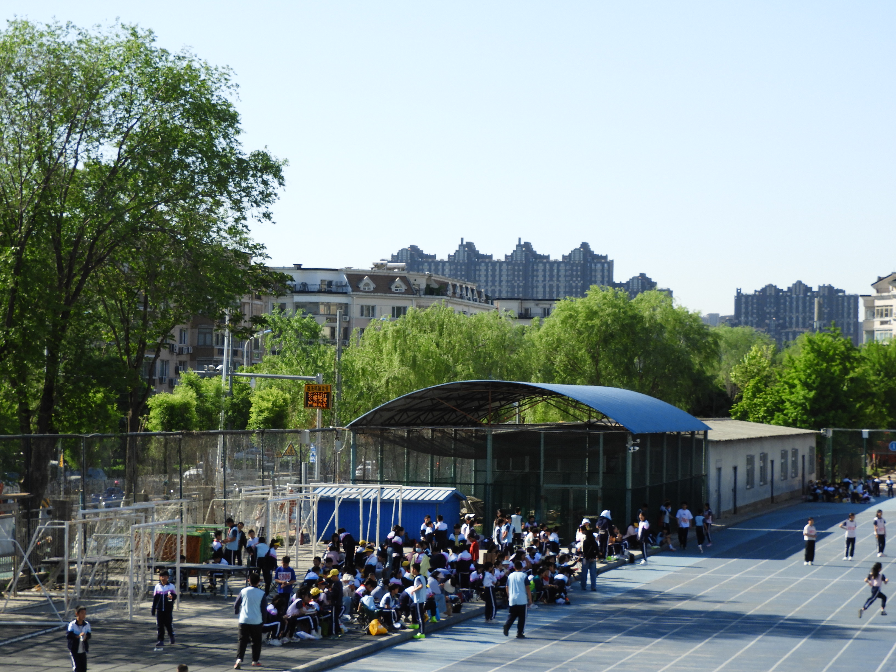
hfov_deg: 18.7
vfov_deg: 14.1
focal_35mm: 105
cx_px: 448
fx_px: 2718
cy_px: 336
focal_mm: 18.8
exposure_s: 1/400
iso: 100
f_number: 4.8
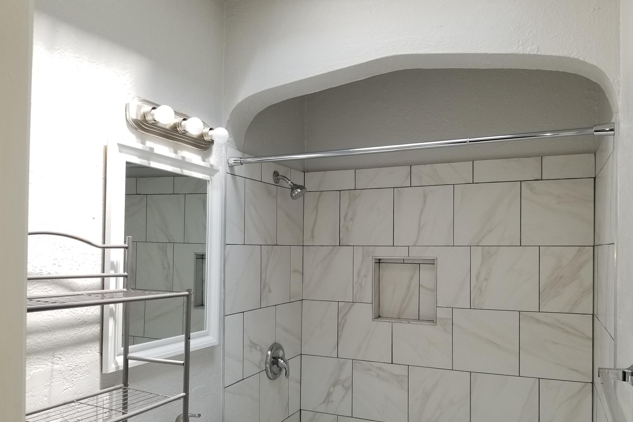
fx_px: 492
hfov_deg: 65.5
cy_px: 237
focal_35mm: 28
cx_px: 307
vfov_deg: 46.3
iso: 80
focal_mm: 4.25
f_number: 1.7
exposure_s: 1/120
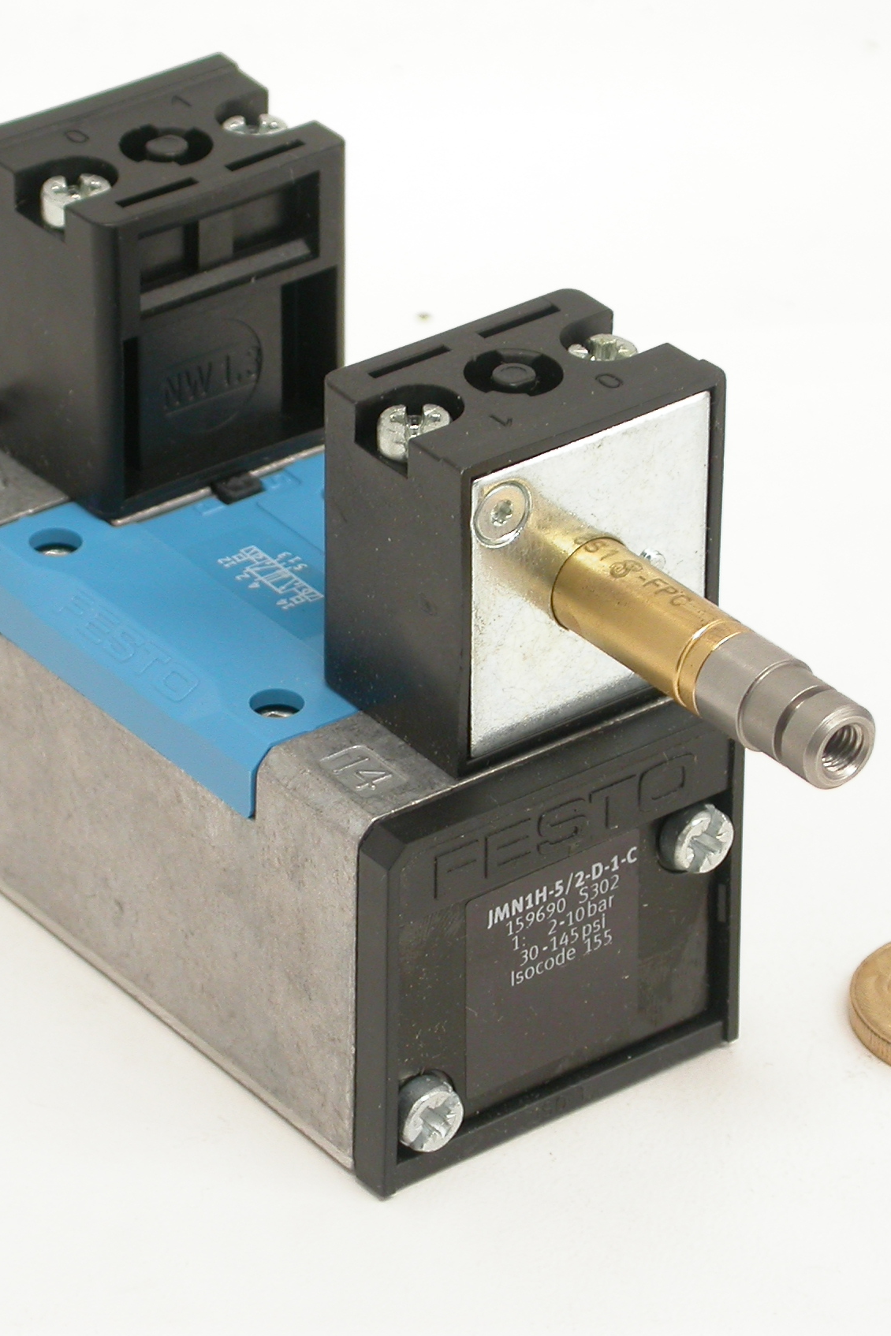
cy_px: 667
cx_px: 408
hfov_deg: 7.5
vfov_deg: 11.2
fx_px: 6830
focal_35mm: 184
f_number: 4.6
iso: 100
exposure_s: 1/16.6
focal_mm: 27.3
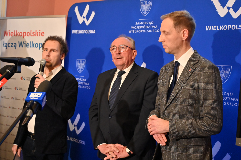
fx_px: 295
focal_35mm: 44
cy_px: 80
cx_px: 120
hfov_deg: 44.5
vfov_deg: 30.5
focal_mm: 44
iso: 5000
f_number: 4
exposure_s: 1/200
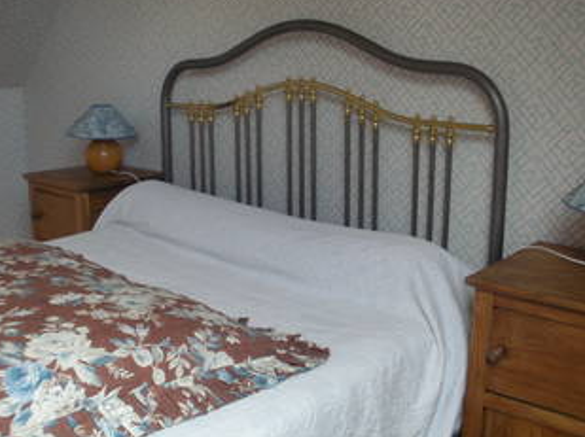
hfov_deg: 44.8
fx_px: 709
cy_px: 214
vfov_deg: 34.3
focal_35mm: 42
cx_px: 324
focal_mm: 6.3
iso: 165
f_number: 3.5
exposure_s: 1/60
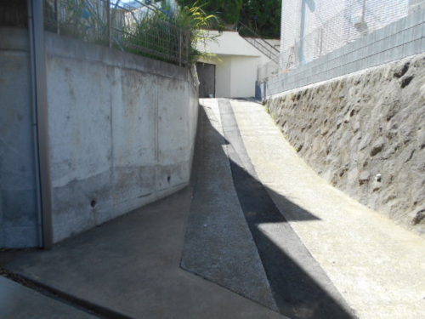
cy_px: 160
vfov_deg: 53.1
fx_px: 319
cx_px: 212
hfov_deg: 67.3
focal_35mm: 26
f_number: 3.2
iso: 80
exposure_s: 1/320
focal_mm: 4.6
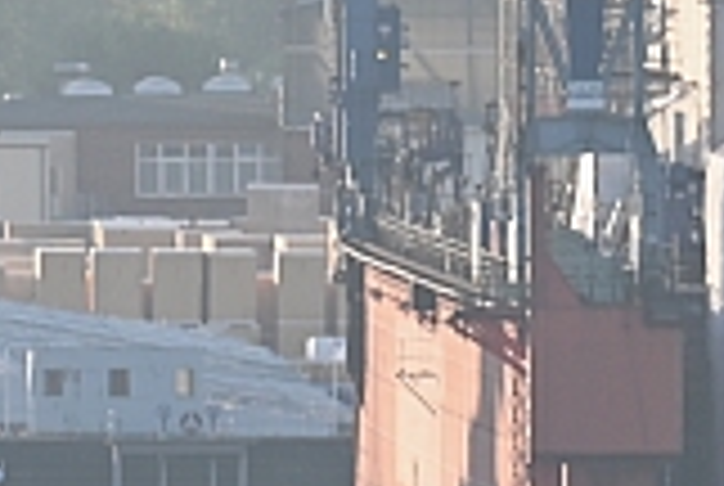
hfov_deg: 1.0
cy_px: 934
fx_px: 43500
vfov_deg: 0.6
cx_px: -364
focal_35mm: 2159
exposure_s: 1/400
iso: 200
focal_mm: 340
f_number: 5.6
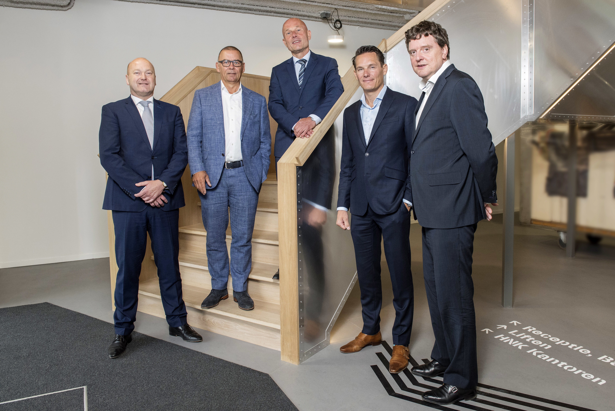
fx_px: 444
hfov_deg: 69.4
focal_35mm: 26
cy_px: 206
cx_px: 308
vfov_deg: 49.6
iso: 1250
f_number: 7.1
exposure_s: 1/80
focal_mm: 26
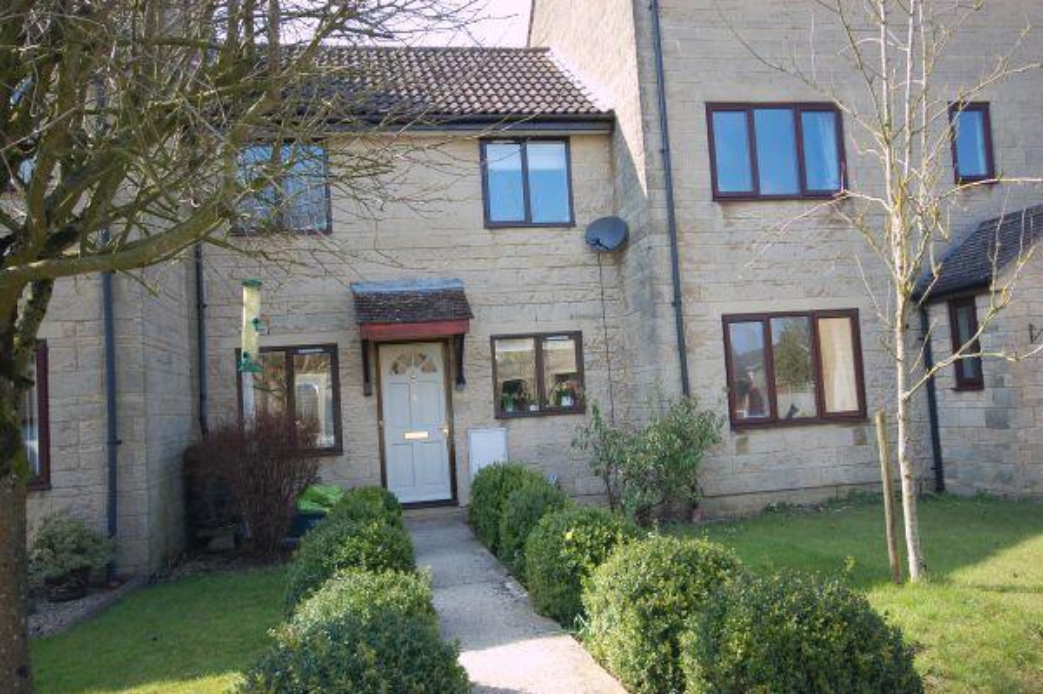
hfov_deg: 62.0
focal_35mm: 30
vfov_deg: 43.5
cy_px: 347
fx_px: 868
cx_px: 522
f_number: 5.6
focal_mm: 20
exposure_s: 1/125
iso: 200
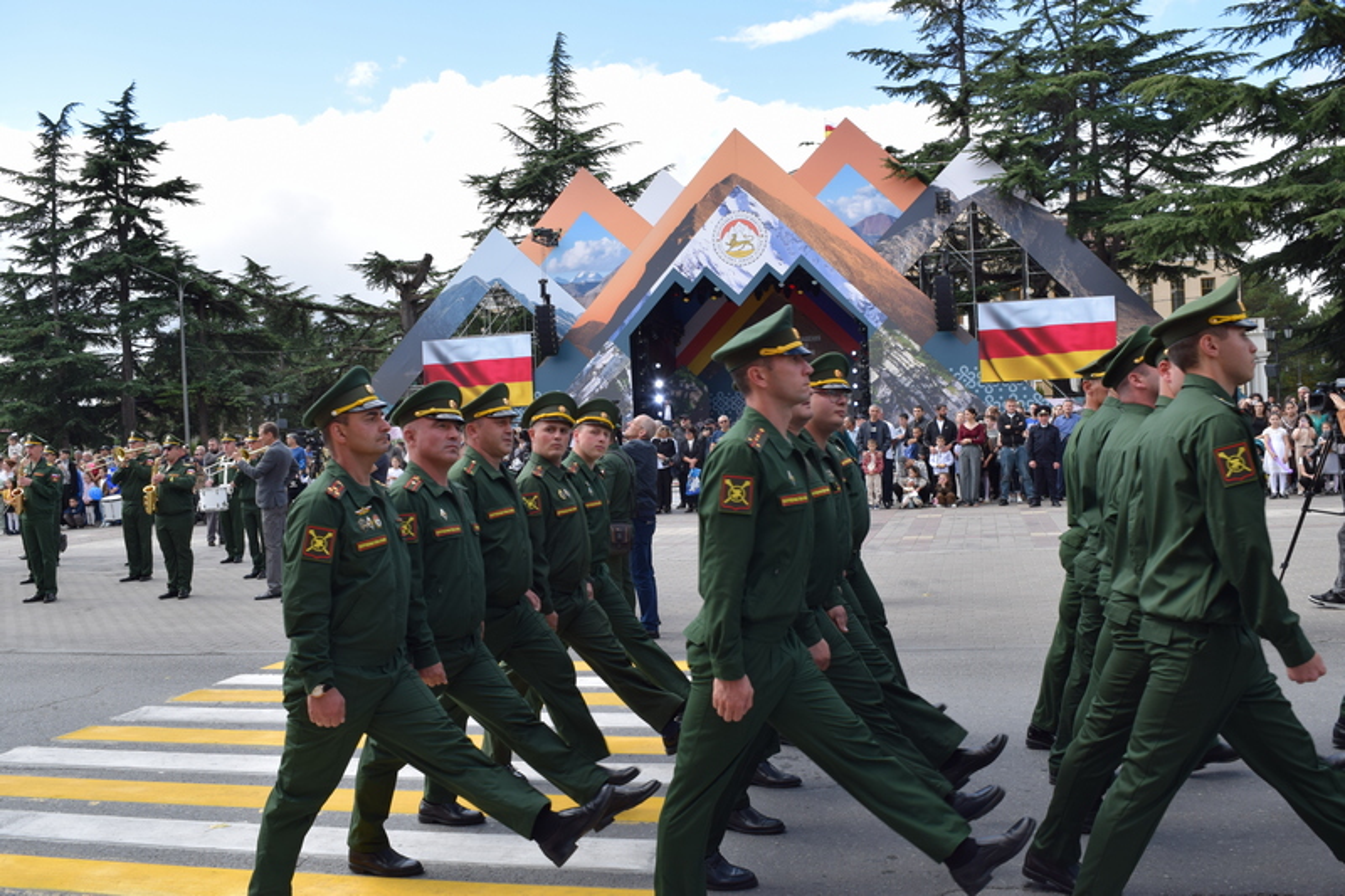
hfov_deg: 59.5
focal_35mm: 32
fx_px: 1177
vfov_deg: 41.7
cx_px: 672
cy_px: 448
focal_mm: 21
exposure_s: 1/250
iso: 220
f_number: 8
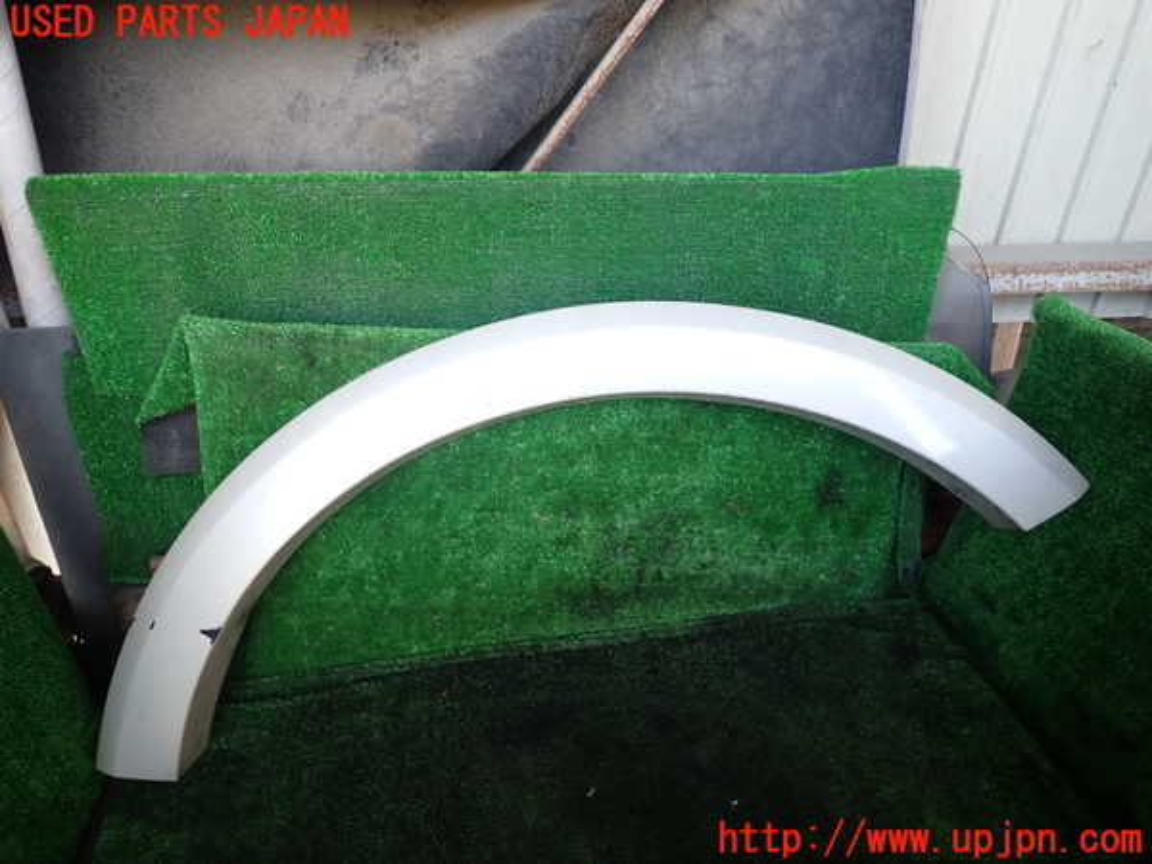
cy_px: 432
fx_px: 832
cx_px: 576
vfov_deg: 54.9
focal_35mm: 25
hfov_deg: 69.4
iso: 160
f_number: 2
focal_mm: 4.5
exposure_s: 1/60
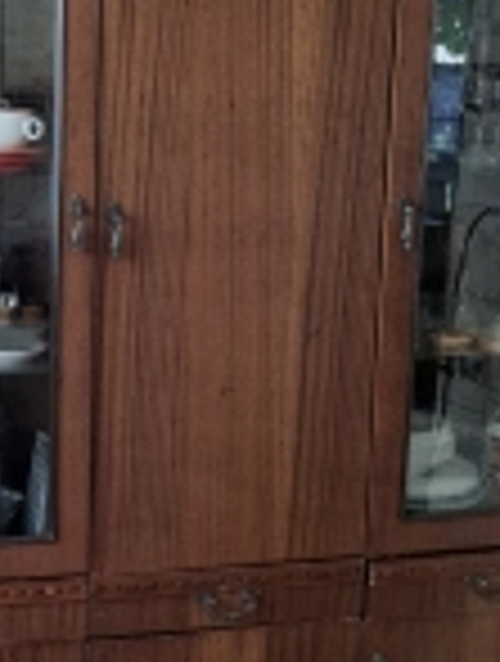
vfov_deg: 26.6
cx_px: -97
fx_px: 1400
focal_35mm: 73
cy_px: 315
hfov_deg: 19.1
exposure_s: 1/120
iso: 80
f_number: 1.8
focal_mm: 5.54
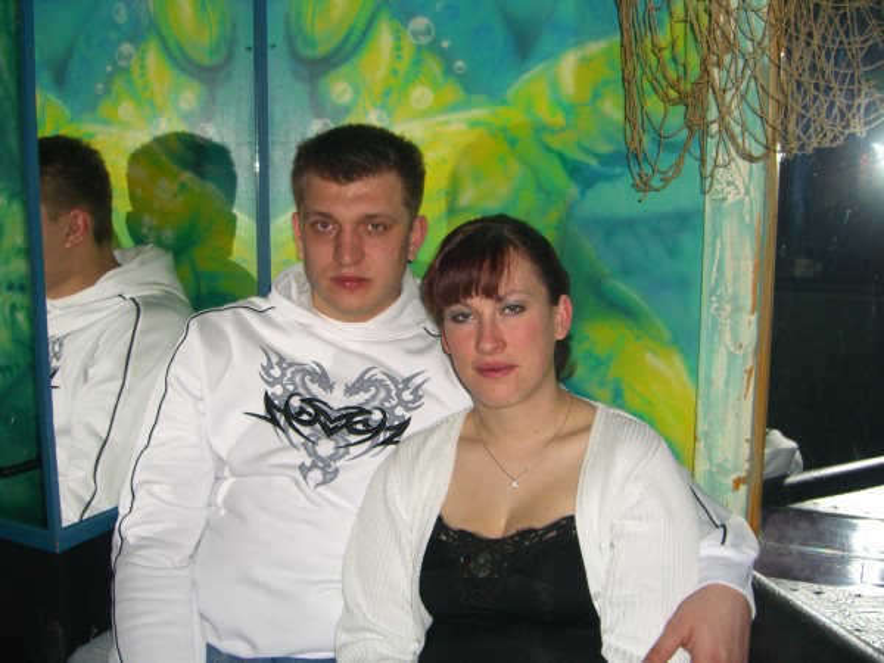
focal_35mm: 38
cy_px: 332
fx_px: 970
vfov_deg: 37.7
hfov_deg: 49.0
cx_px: 442
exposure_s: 1/60
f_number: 2.8
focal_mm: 7.9
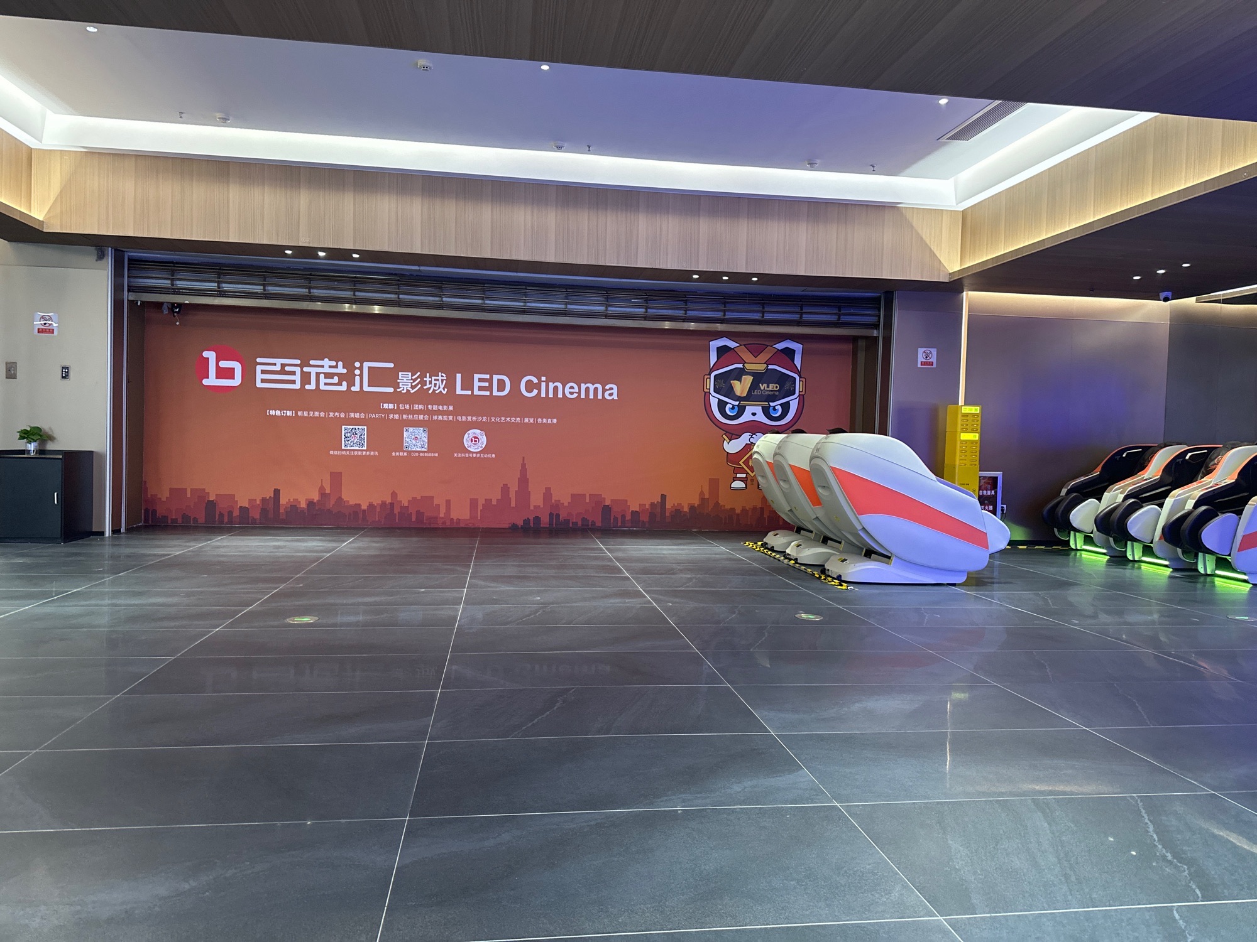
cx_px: 628
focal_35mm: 24
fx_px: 872
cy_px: 471
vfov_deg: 56.8
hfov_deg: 71.6
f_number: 1.78
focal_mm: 6.86
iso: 400
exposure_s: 1/60
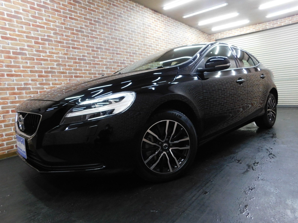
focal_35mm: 23
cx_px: 149
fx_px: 198
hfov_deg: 73.9
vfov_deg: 58.9
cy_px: 112
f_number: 3
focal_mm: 4
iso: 360
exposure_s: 1/30
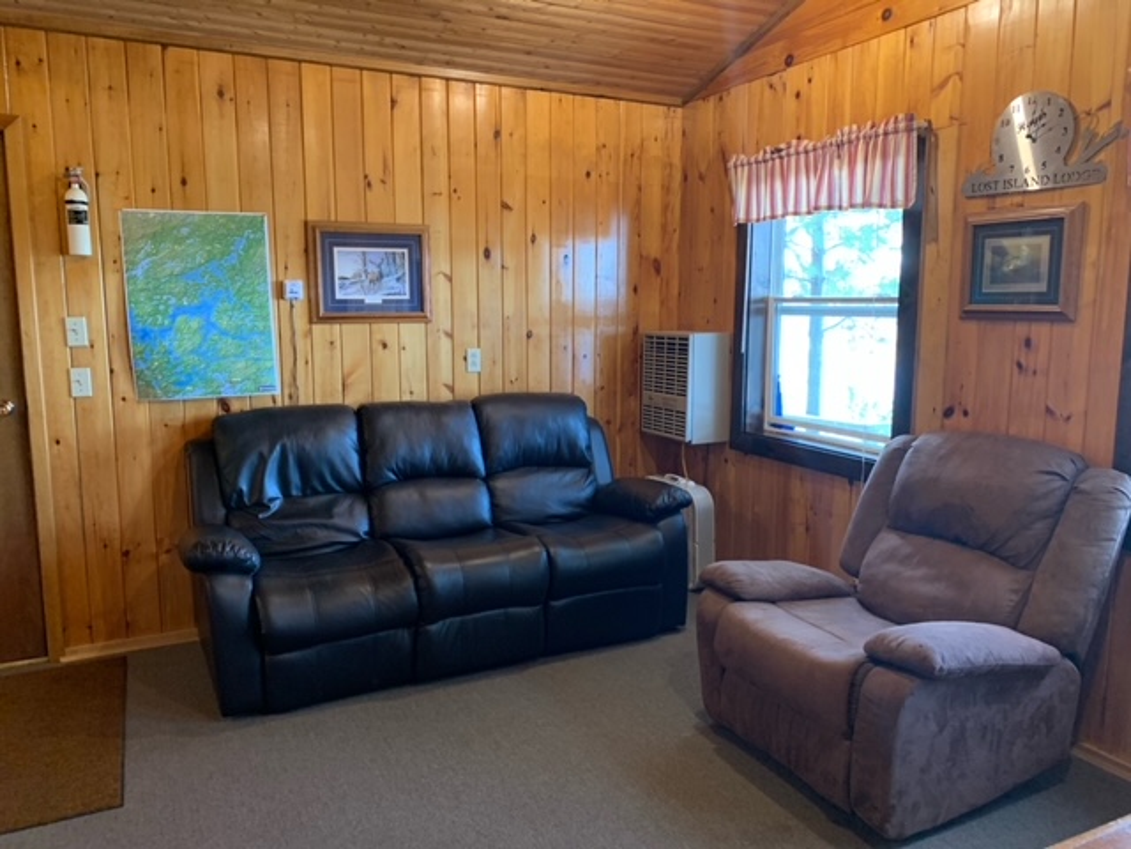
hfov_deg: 67.3
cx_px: 566
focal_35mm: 26
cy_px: 424
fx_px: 849
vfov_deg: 53.1
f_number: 1.8
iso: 320
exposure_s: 1/40
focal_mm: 4.25
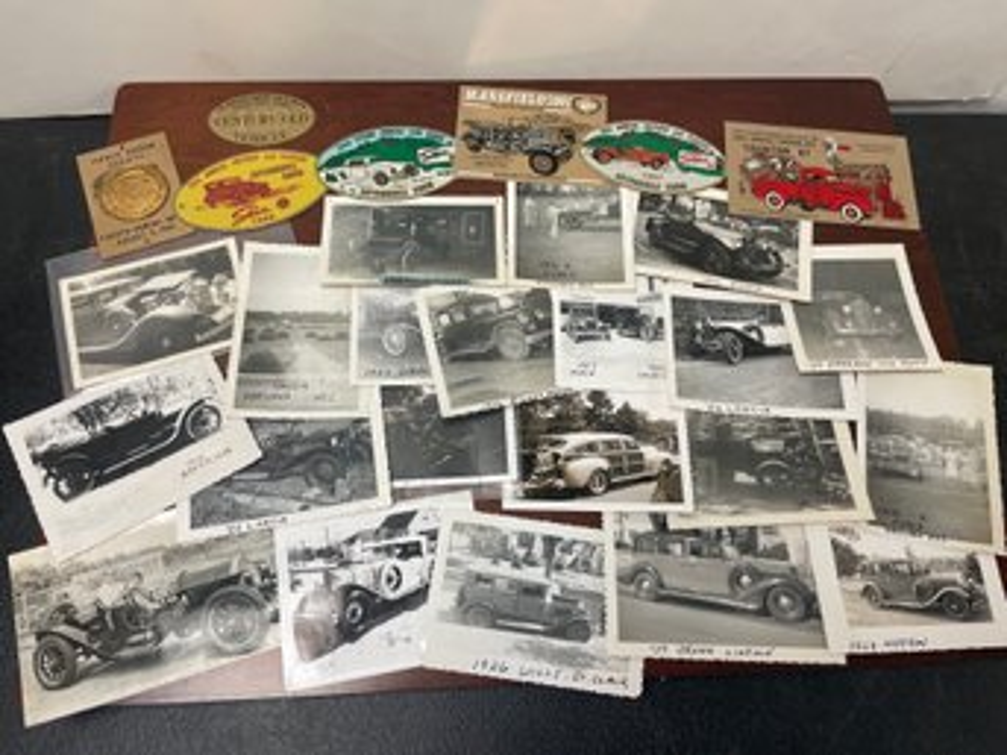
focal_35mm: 26
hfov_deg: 67.3
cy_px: 378
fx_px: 756
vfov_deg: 53.0
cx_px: 504
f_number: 1.6
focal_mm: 4.2
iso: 80
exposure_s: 1/60
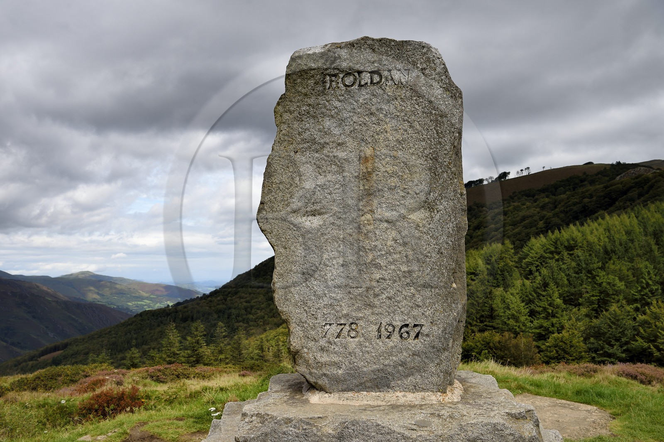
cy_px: 221
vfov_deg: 42.3
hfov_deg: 60.3
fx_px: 571
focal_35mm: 31
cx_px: 332
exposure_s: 1/250
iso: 200
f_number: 11
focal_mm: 31
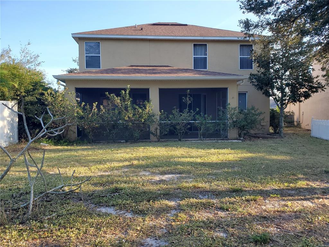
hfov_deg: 67.3
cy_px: 124
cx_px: 164
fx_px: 247
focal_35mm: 26
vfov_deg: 53.1
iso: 50
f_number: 2.4
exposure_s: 1/307
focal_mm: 4.3
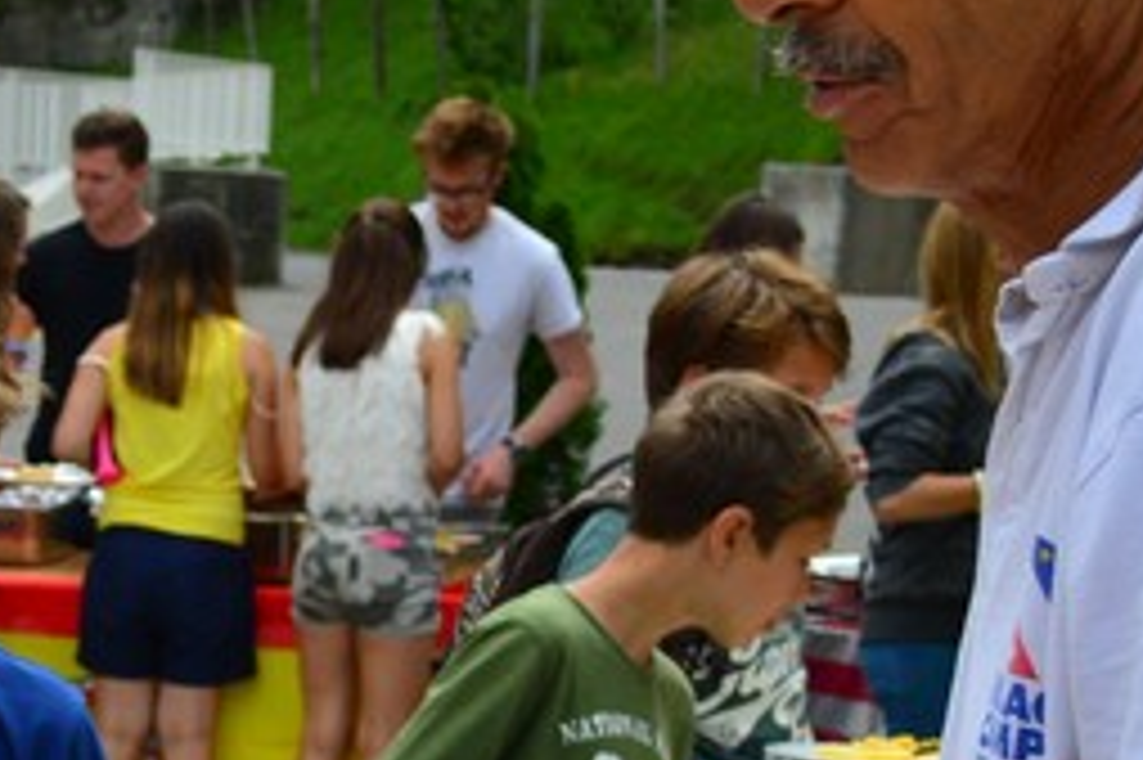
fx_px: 4601
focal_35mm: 145
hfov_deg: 13.4
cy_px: 1198
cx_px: -572
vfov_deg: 9.2
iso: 100
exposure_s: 1/250
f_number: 5.6
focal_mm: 24
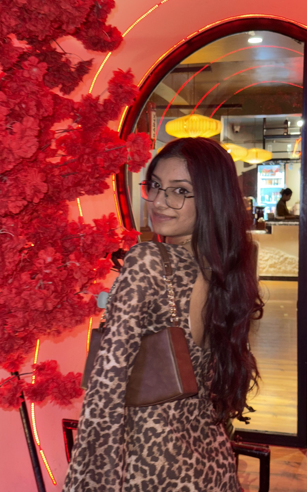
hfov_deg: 25.3
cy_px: 246
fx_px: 683
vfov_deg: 39.6
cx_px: 148
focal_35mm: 51
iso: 100
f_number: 1.78
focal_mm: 6.76
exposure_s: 1/12
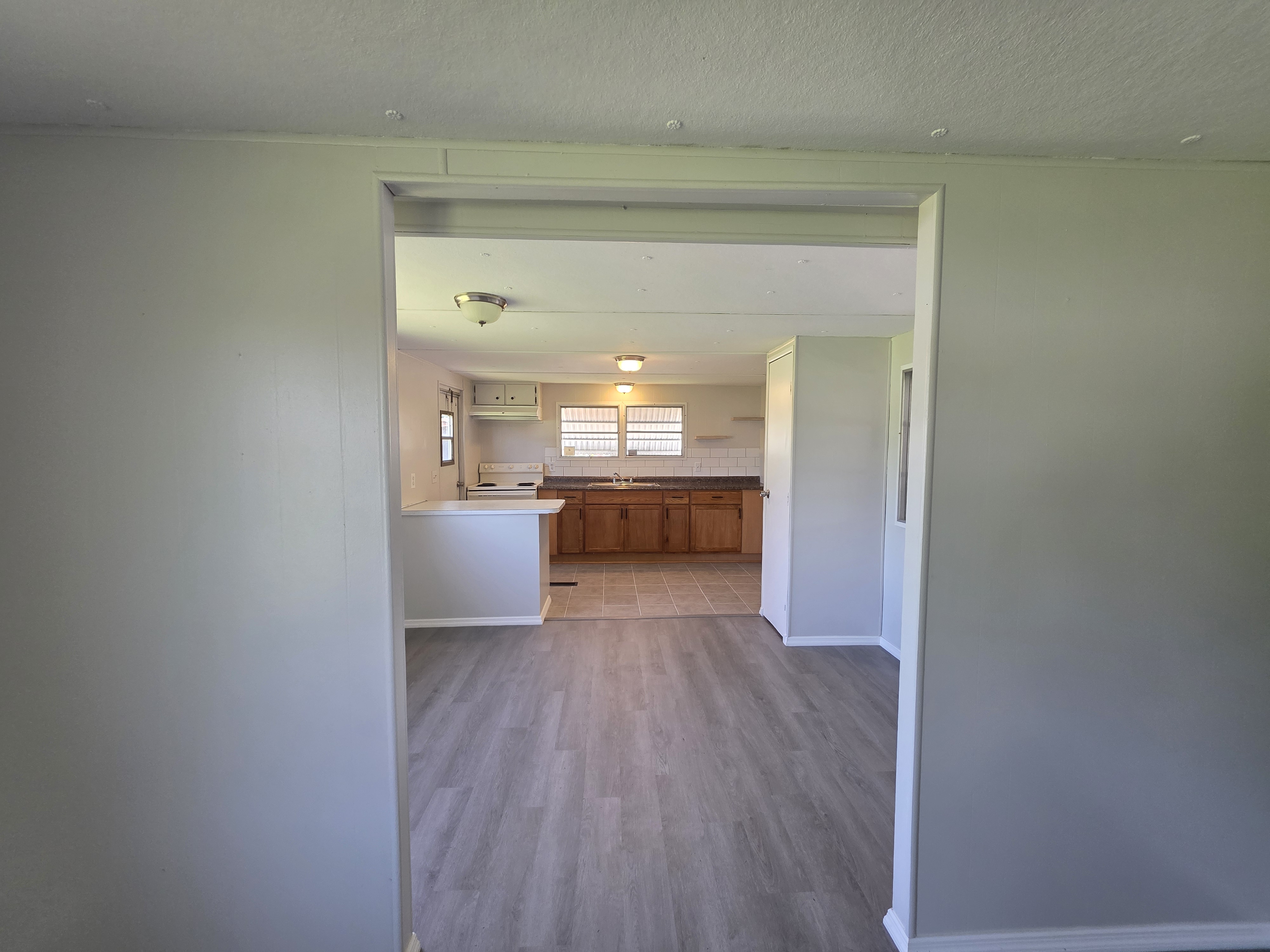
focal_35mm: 13
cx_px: 635
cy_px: 476
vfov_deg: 89.9
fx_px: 477
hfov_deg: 106.2
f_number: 1.9
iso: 200
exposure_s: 1/120
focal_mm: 2.2
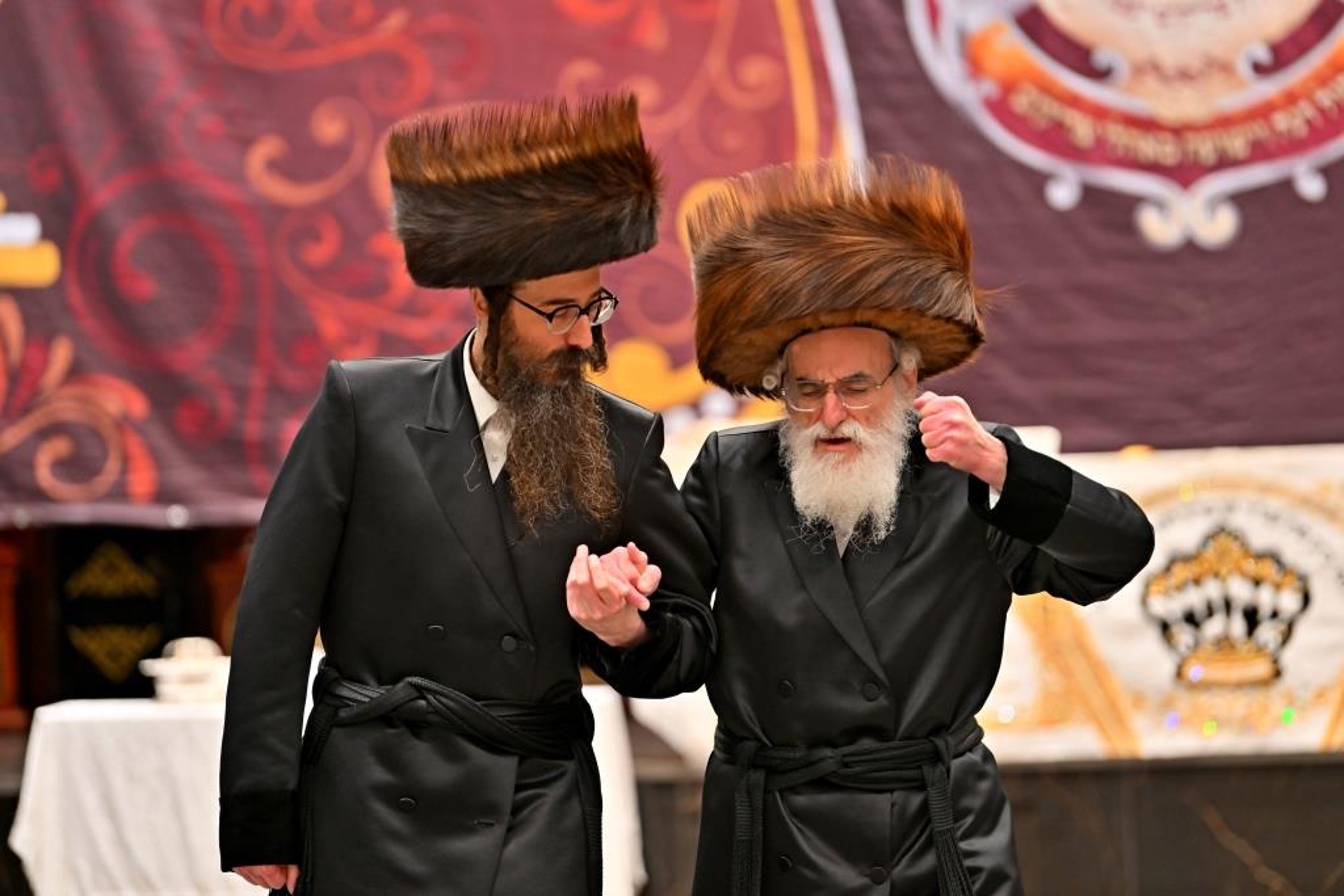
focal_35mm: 160
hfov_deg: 12.8
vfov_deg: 8.6
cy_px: 448
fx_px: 5974
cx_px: 672
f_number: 2.8
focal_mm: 160
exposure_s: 1/320
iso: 500
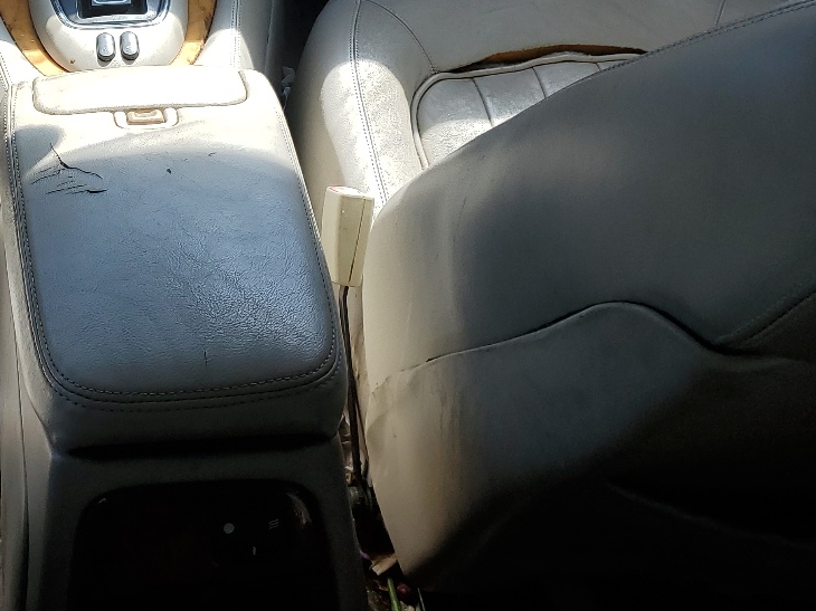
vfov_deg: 25.0
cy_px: 77
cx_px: 77
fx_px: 1343
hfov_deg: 32.1
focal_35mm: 57
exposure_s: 1/1250
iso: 50
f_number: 1.5
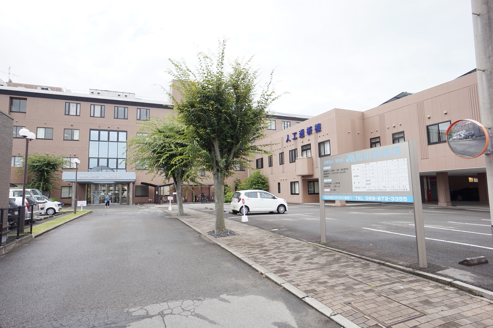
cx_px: 246
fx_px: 246
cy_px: 164
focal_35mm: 18
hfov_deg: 90.0
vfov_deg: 67.3
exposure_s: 1/80
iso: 100
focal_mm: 12
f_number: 6.3
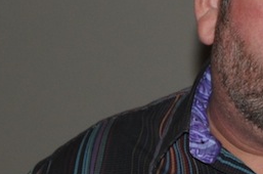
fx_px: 2835
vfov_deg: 3.5
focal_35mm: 389
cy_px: 23
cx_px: 463
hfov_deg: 5.2
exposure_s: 1/60
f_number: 4.5
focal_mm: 52
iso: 250
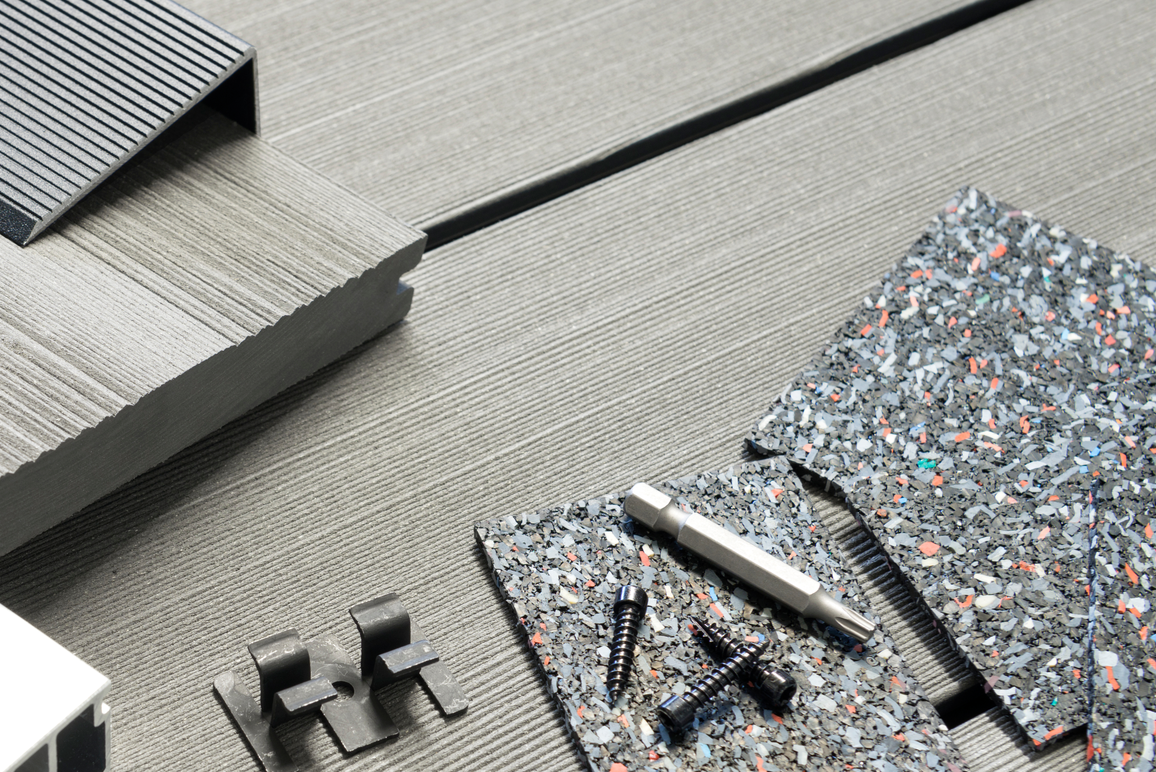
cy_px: 562
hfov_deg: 20.8
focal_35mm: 97
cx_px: 249
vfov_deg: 14.1
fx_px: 3116
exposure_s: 1/1.25
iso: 100
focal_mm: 48
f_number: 10
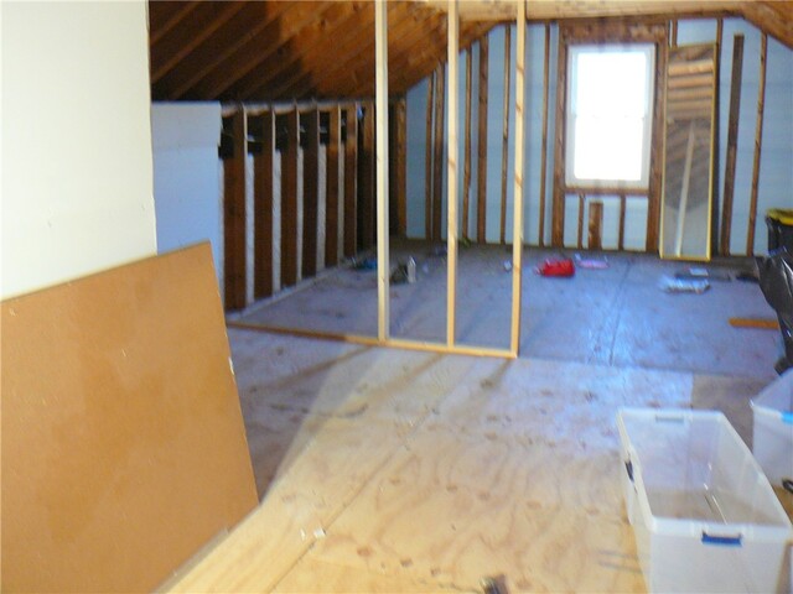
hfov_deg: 52.6
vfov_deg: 40.7
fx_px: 802
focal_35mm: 35
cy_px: 297
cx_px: 396
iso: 200
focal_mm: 5.2
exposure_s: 1/13
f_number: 2.8
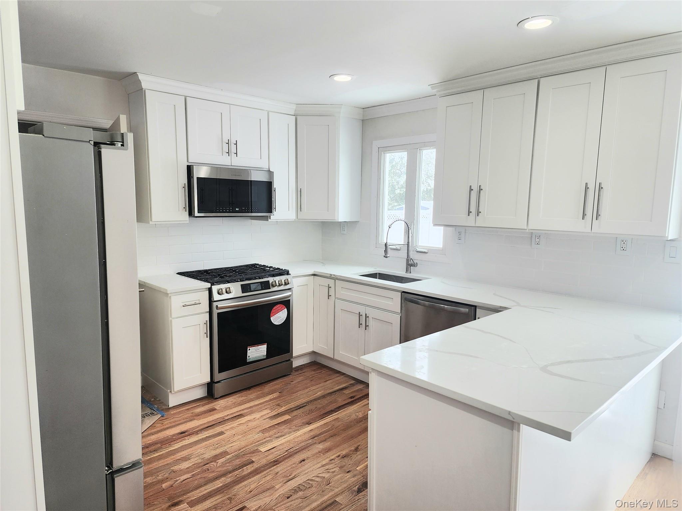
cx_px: 341
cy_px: 256
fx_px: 453
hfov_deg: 73.9
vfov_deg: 58.9
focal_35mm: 23
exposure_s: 1/182
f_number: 1.8
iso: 50
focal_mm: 6.4
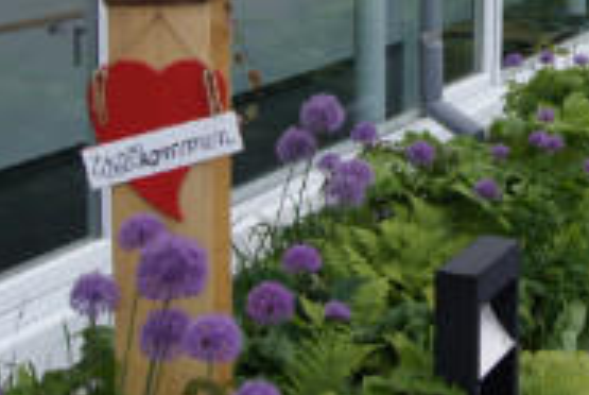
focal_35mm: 73
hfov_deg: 26.2
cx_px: 586
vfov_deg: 17.8
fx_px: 1196
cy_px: -86
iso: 200
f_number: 5.6
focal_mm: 18
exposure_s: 1/400
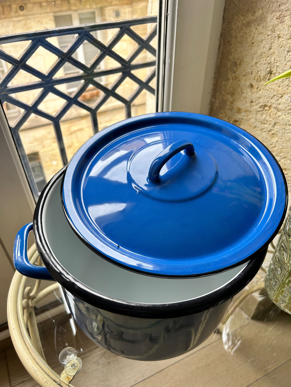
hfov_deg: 53.1
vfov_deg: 67.3
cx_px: 146
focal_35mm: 26
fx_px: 291
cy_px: 194
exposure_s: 1/239
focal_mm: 5.7
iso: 40
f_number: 1.5
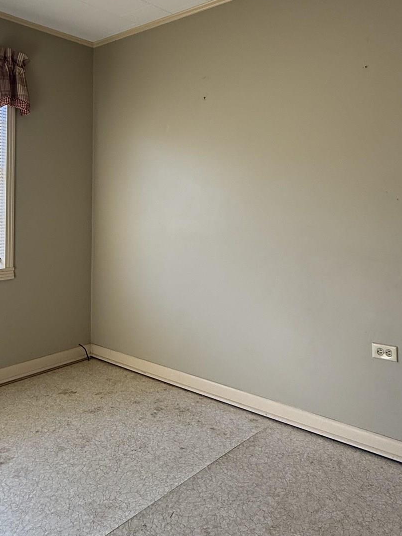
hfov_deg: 46.8
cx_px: 207
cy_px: 200
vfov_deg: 59.2
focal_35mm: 30
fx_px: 465
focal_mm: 2.22
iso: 160
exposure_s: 1/99
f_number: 2.2
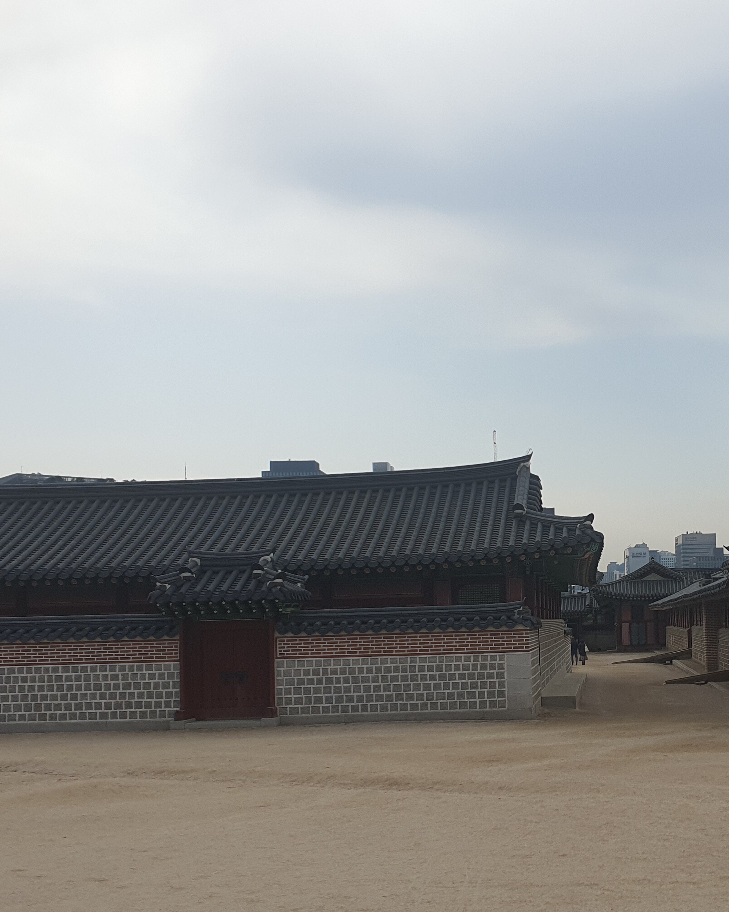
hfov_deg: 33.2
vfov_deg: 41.7
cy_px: 565
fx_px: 1187
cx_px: 583
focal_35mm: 44
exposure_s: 1/2248
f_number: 2.4
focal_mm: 4.3
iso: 50
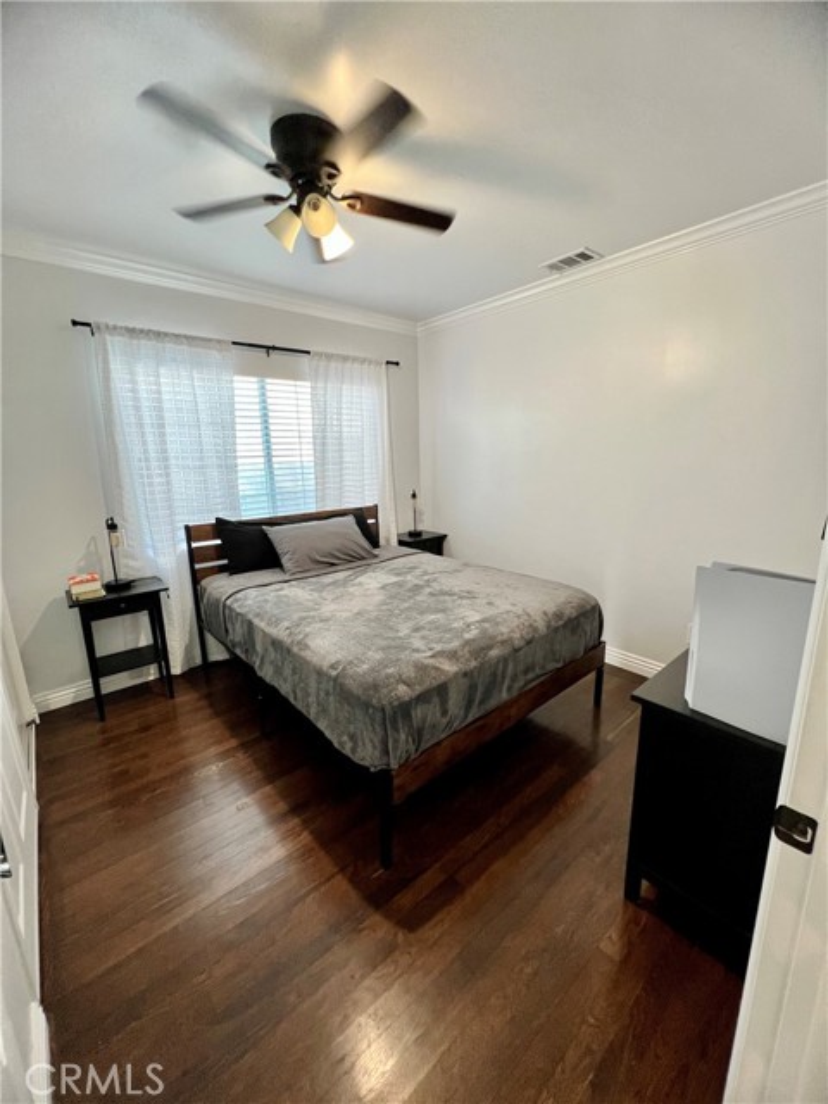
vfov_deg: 106.2
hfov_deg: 89.9
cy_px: 552
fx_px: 415
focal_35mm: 13
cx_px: 414
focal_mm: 1.57
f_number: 1.8
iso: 160
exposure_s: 1/60
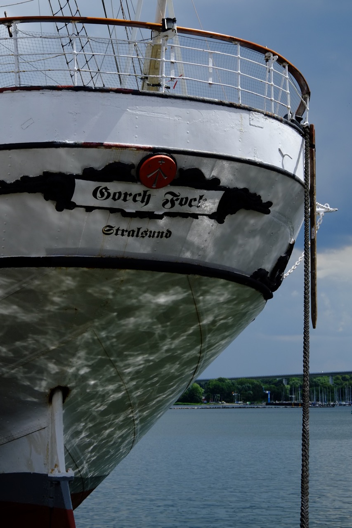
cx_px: 176
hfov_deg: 16.5
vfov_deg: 24.5
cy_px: 264
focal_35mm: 83
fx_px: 1218
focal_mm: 55
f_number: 13
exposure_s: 1/420
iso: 400
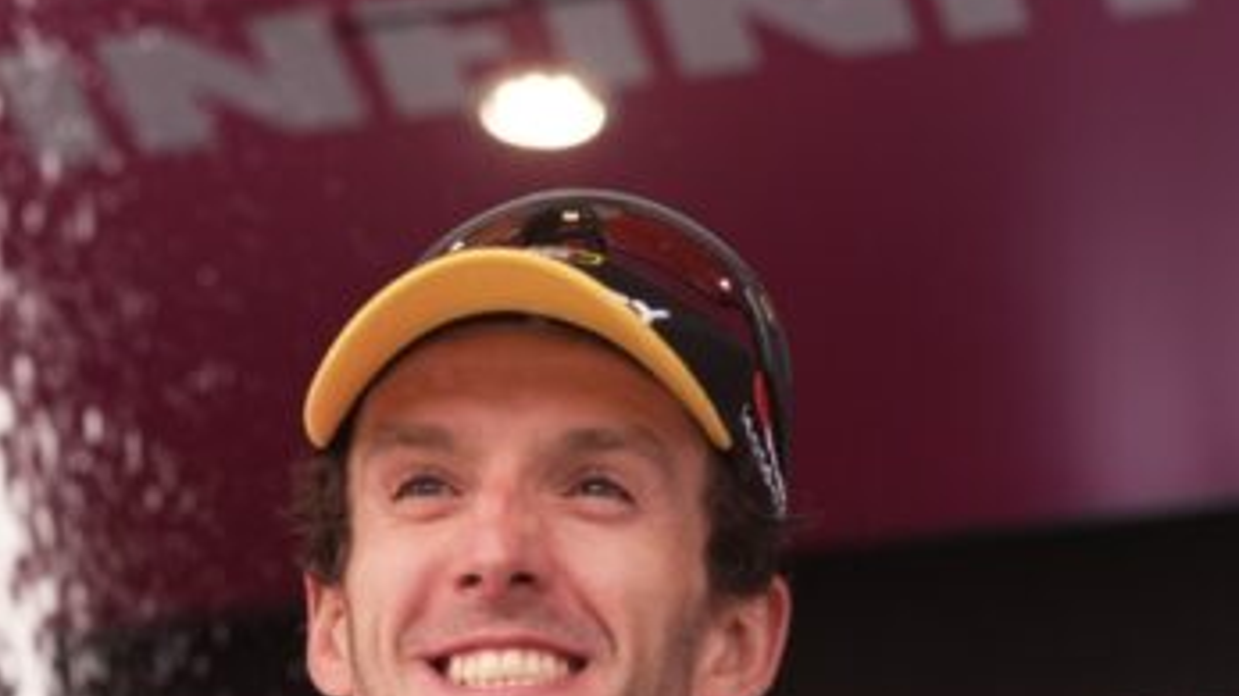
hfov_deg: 4.4
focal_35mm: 495
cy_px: 760
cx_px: 54
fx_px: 16259
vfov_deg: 2.5
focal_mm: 160
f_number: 3.5
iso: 400
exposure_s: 1/500
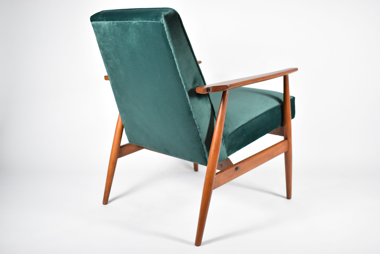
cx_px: 190
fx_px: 428
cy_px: 127
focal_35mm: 40
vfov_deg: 33.1
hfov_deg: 47.9
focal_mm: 27
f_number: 4
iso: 1400
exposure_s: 1/125
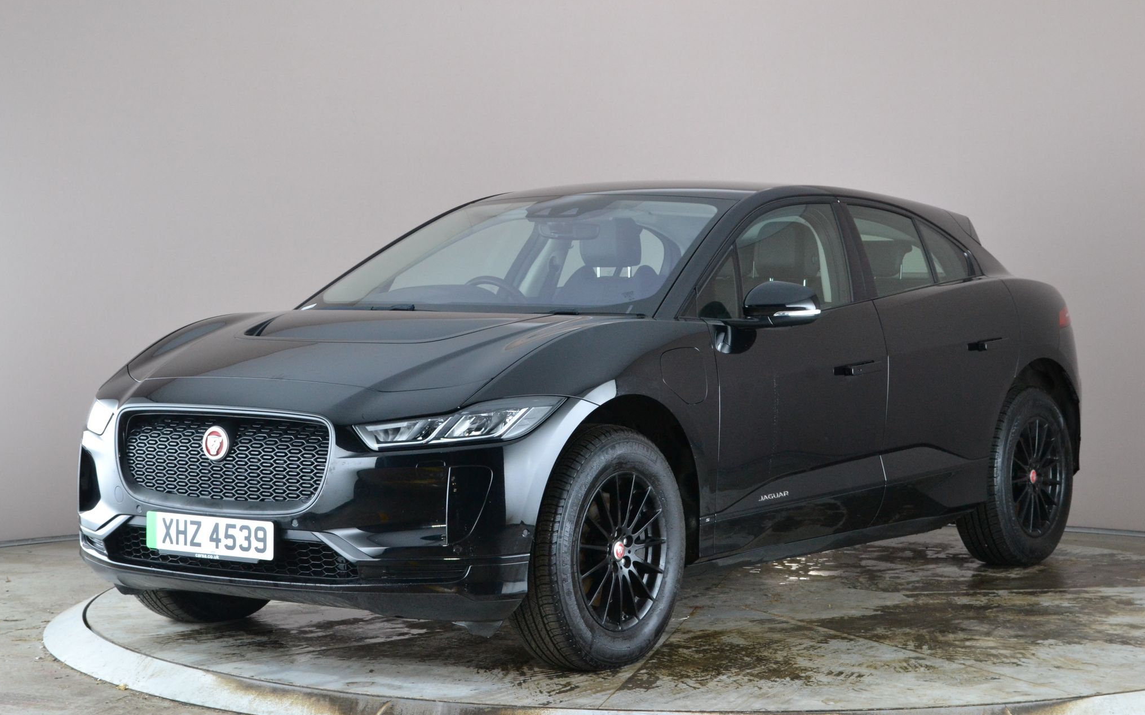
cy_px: 372
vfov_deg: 17.6
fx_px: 2309
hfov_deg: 27.9
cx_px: 573
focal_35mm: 74
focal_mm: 48
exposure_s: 1/10
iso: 1100
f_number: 11
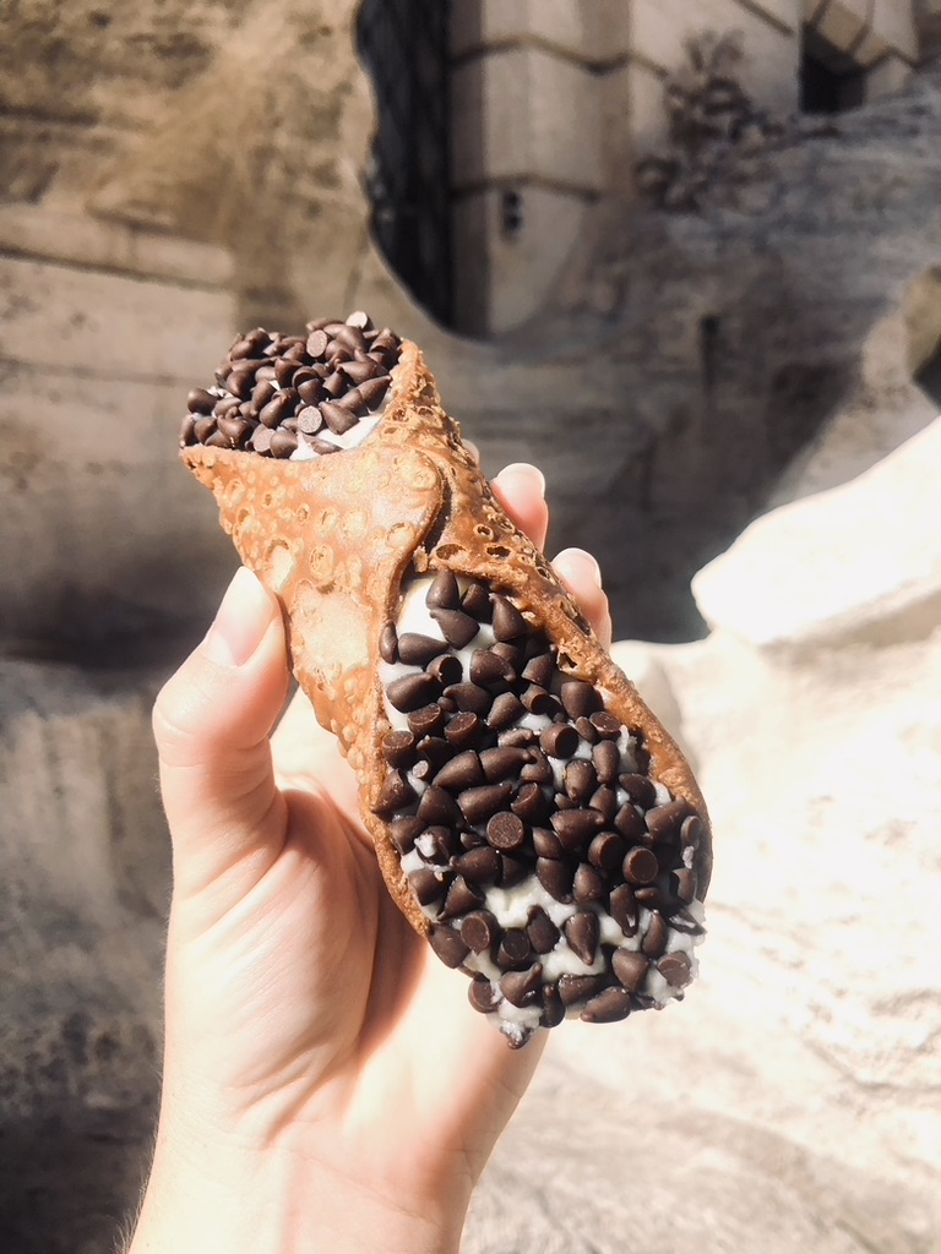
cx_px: 470
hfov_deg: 49.7
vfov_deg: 63.4
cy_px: 627
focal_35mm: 28
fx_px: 1015
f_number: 1.8
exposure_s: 1/2000
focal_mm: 3.99
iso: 20
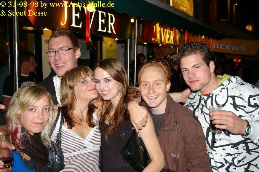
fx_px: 280
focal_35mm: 39
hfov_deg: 49.6
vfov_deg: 34.1
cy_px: 86
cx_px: 130
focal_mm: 26
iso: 200
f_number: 4
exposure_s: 1/45
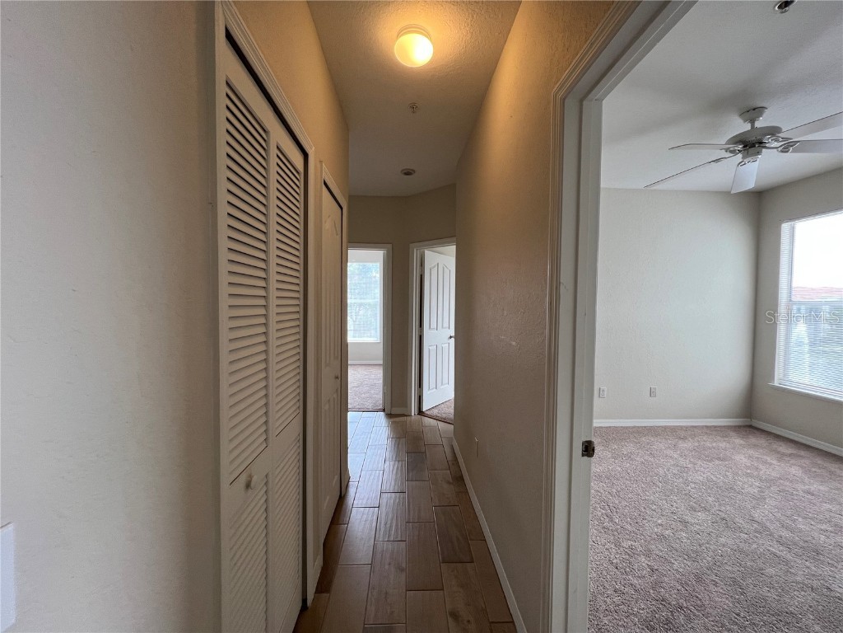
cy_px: 316
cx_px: 422
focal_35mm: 13
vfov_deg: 89.9
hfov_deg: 106.2
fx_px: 317
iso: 100
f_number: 1.8
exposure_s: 1/120
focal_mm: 1.57
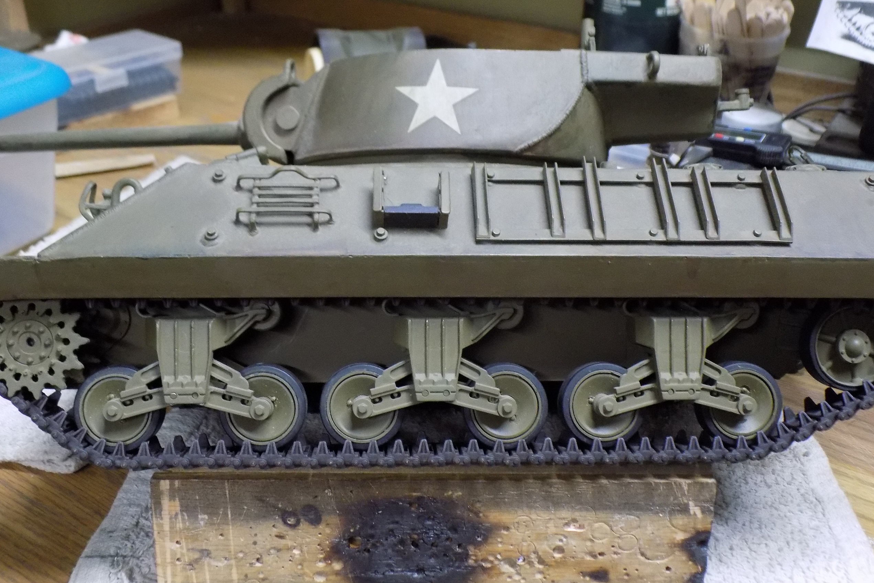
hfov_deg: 49.5
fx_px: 947
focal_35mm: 39
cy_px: 299
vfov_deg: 34.2
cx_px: 432
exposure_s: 1/20
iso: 400
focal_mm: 6.6
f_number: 3.5
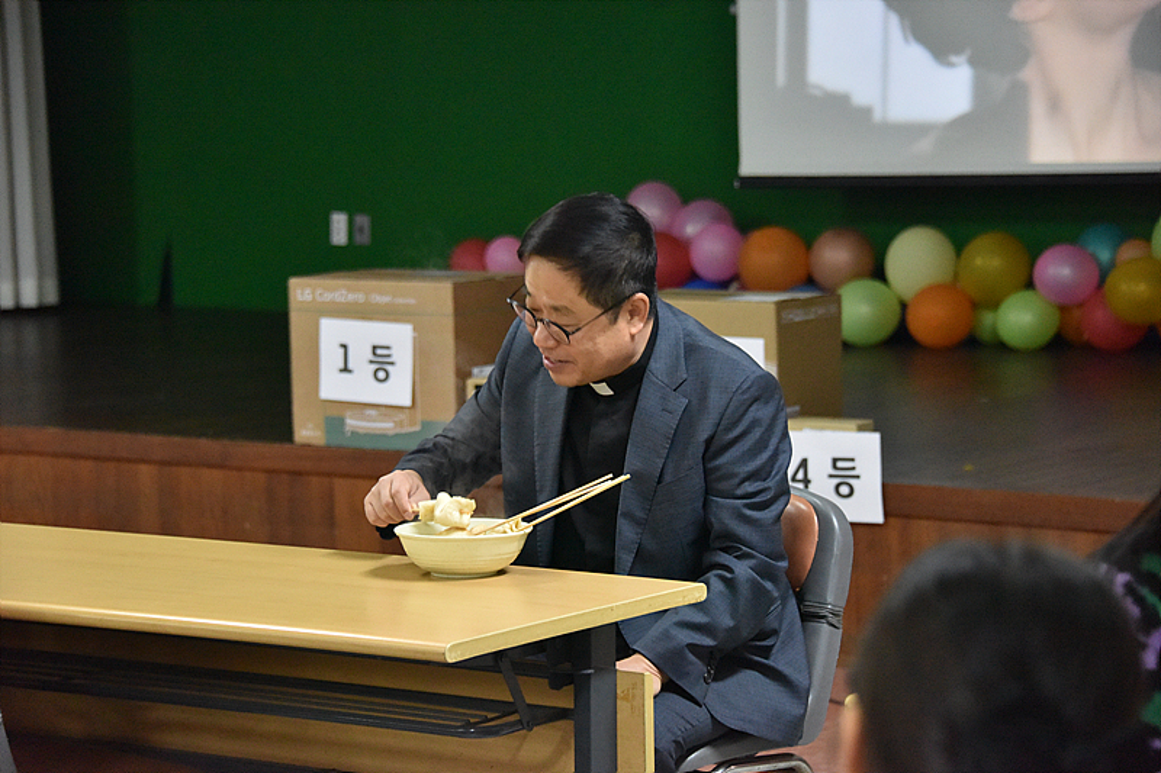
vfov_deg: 13.0
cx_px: 580
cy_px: 386
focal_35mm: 105
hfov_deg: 19.5
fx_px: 3385
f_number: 5.3
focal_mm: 105
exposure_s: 1/125
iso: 7200
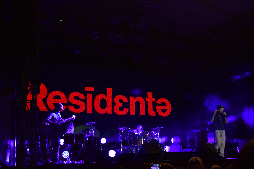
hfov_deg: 37.9
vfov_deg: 25.8
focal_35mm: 52
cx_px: 127
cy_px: 84
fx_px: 370
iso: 1000
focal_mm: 35
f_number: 4.5
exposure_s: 1/80
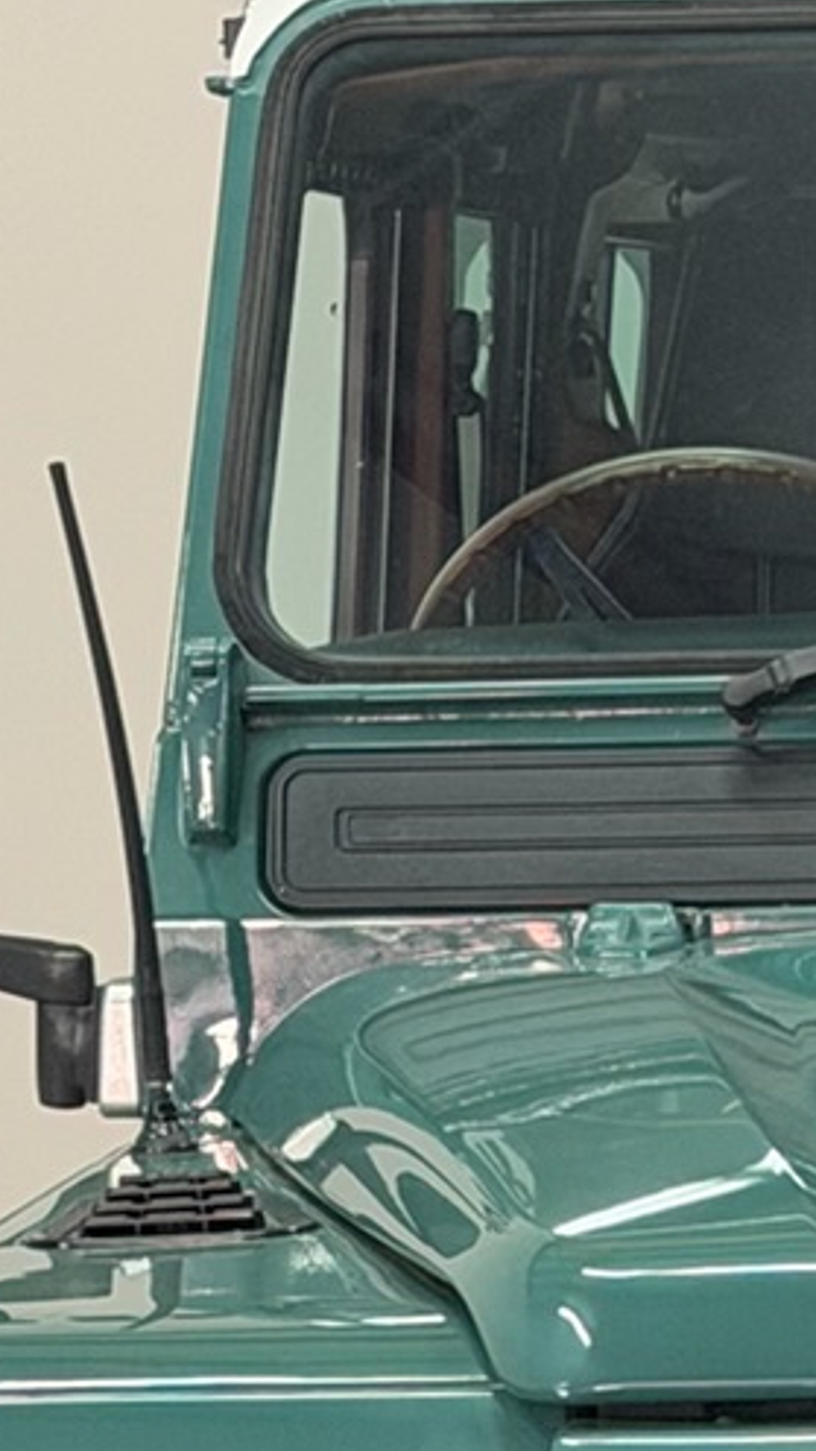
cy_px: 1749
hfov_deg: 5.5
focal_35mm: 216
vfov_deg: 9.8
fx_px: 8309
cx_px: 1407
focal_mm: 6.76
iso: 250
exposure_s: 1/60
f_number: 1.78
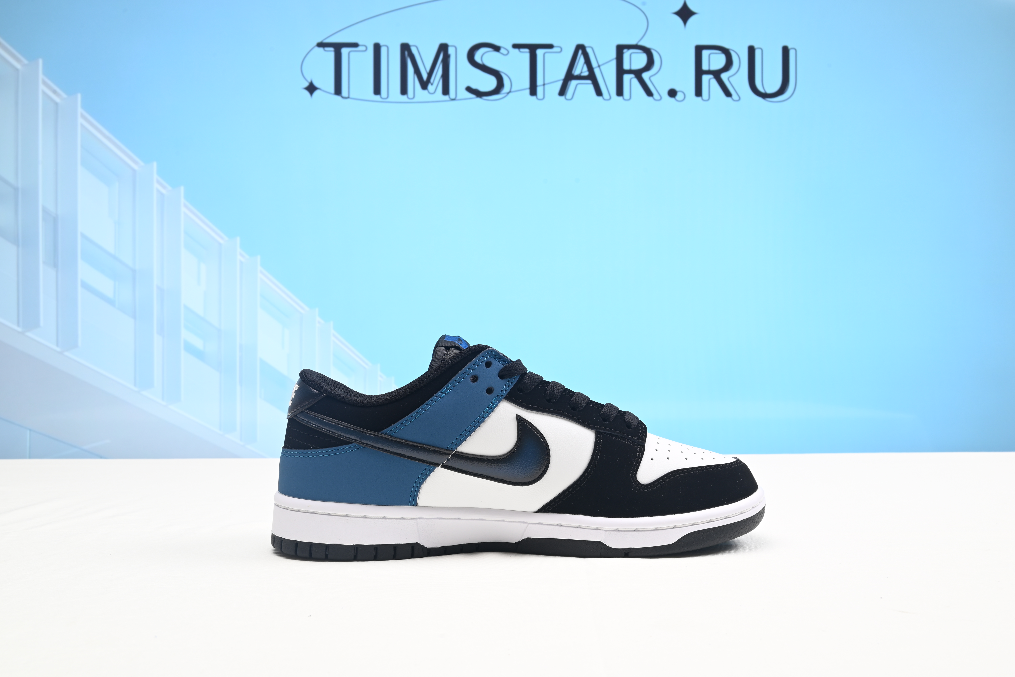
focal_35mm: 35
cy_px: 338
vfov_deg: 37.9
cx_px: 508
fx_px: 987
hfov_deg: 54.4
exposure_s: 1/1.6
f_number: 16
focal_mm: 35
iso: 100
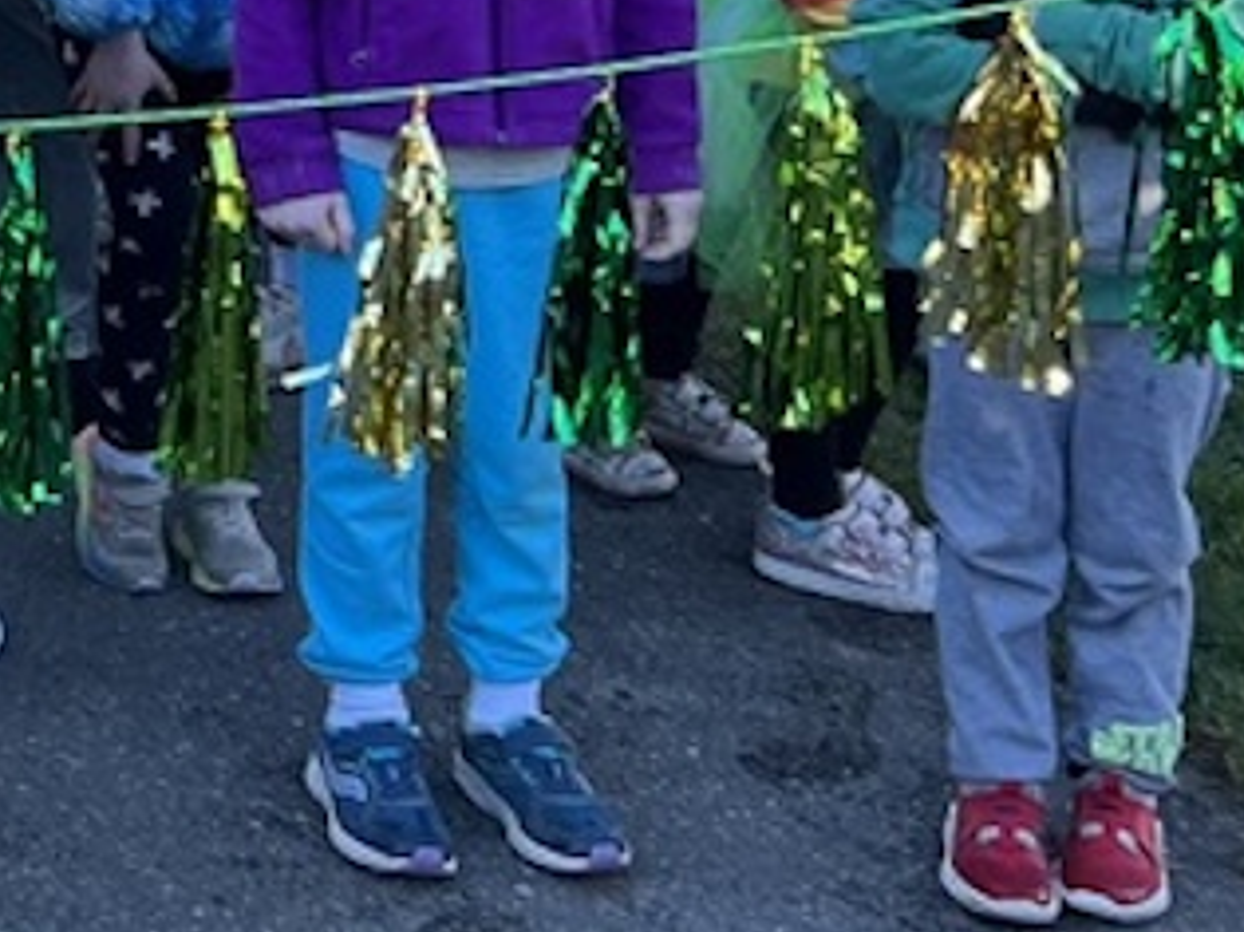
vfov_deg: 14.3
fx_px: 3556
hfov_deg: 16.8
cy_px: -308
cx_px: -924
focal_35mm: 99
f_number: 1.5
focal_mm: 5.7
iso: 40
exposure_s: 1/293
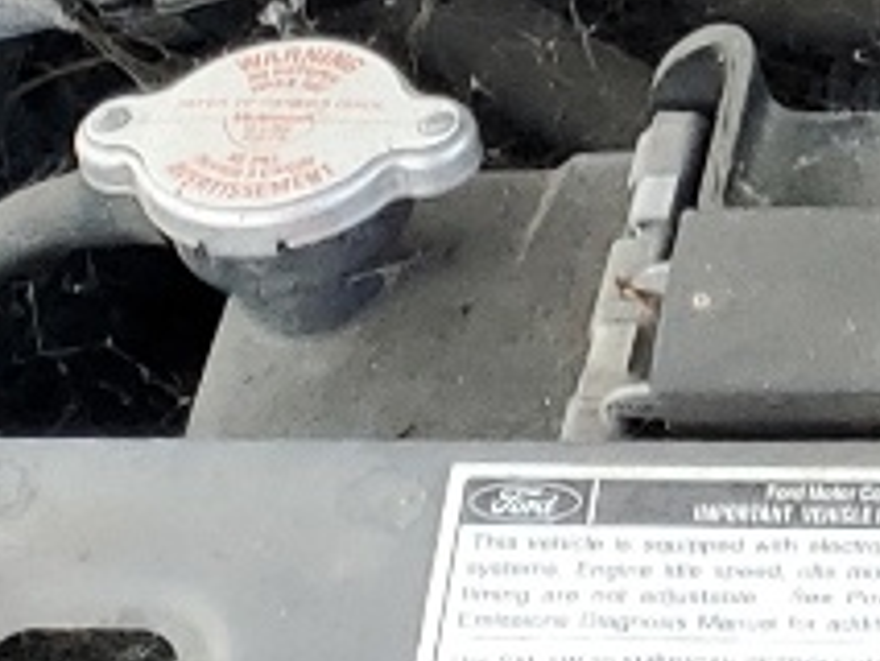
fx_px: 4960
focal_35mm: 195
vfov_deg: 7.4
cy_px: -463
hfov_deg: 9.2
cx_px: 2012
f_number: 1.5
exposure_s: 1/149
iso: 50
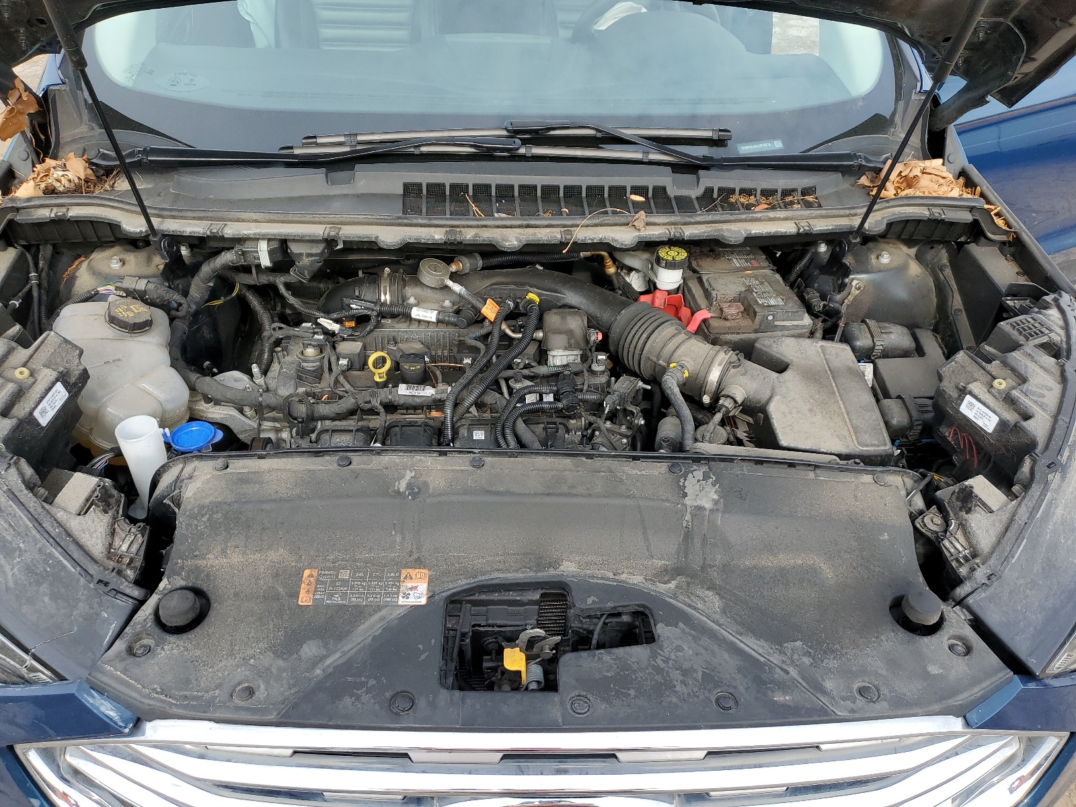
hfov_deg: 67.3
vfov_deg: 53.1
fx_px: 808
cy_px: 404
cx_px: 538
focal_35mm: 26
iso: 50
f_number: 1.5
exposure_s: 1/769
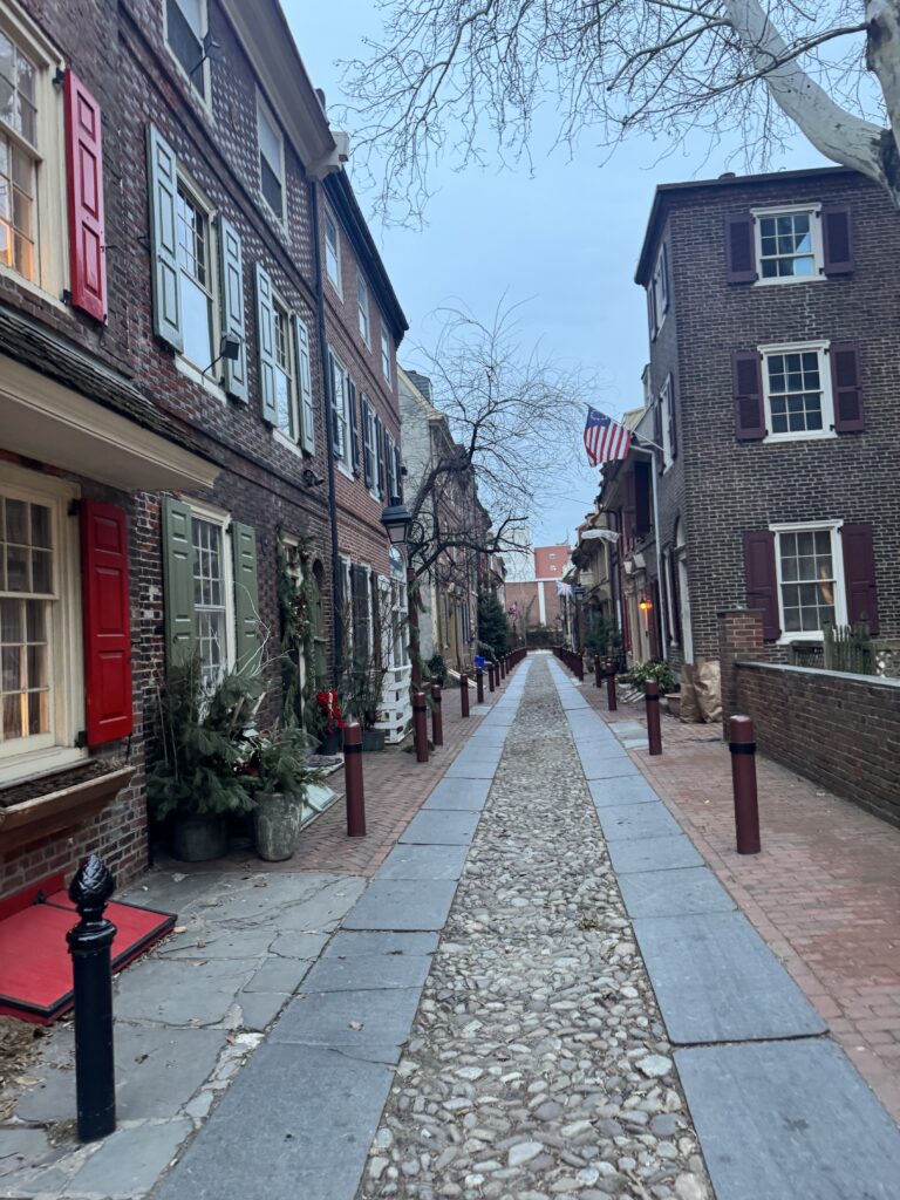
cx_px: 450
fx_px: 832
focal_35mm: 24
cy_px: 600
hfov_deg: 56.8
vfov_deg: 71.6
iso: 250
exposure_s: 1/60
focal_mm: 6.76
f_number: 1.78
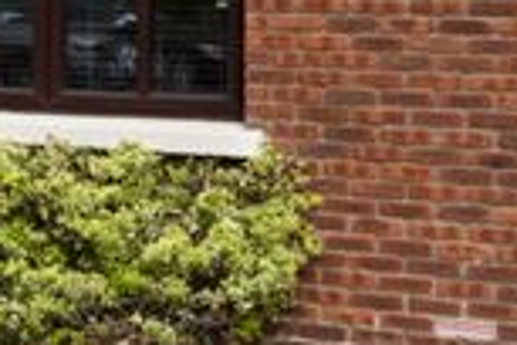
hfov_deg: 21.5
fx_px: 1149
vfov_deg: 14.0
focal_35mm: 80
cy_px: -369
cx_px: -247
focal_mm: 17
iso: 500
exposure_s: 1/1250
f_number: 6.3
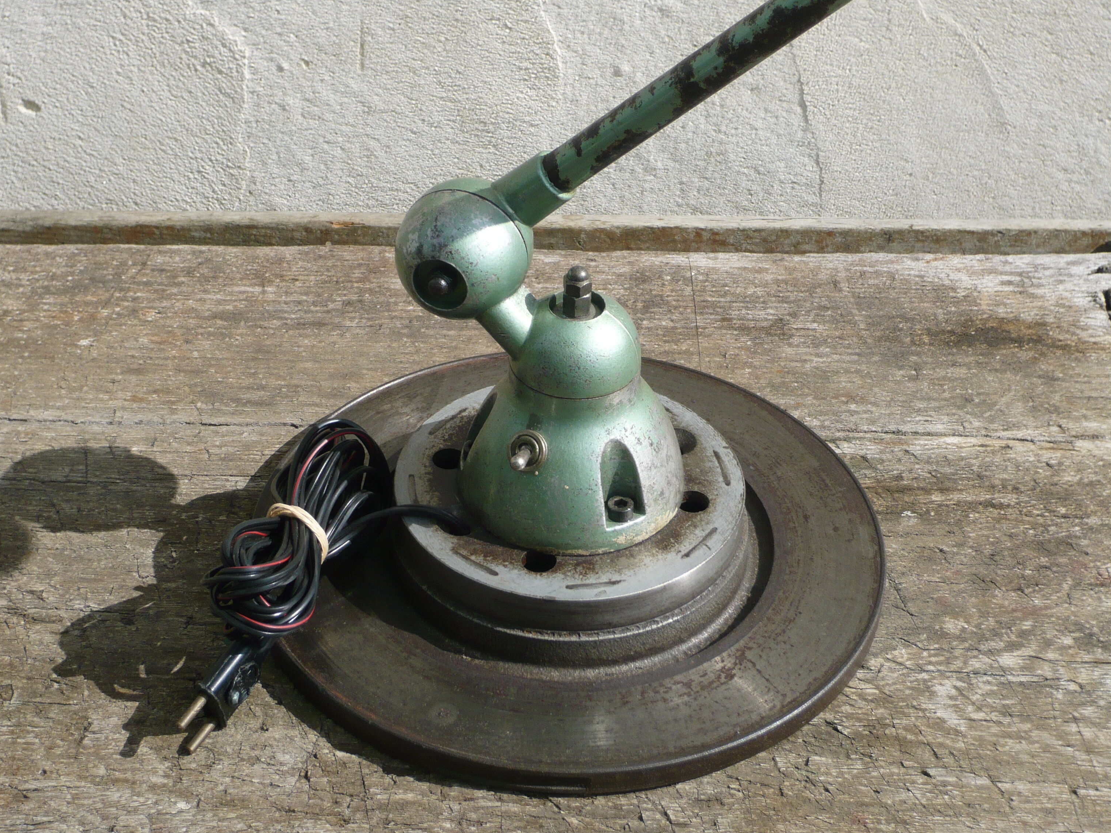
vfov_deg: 21.6
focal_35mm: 68
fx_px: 2182
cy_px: 415
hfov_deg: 28.6
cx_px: 551
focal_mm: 11.1
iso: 100
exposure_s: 1/640
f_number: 4.5
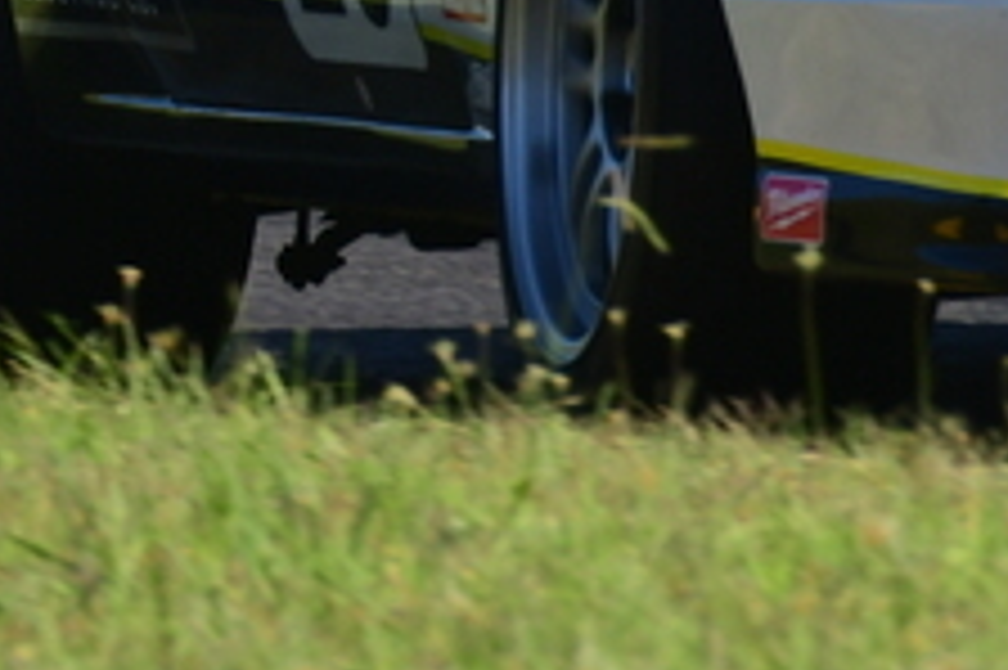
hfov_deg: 0.8
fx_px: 75039
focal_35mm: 2682
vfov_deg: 0.5
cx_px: -752
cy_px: -470
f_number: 11
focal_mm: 500
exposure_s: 1/640
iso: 500
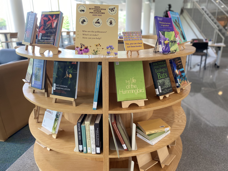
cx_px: 114
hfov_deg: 67.3
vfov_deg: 53.1
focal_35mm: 26
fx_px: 171
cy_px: 86
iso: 100
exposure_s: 1/60
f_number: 1.8
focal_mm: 4.25
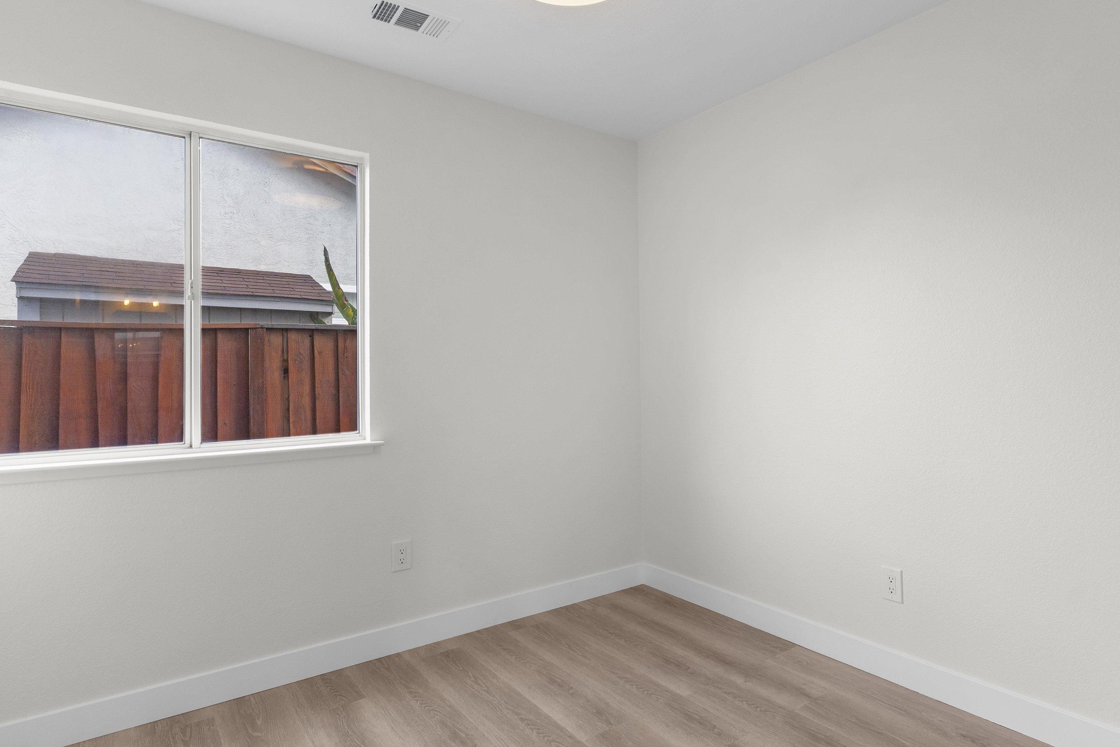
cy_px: 364
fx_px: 622
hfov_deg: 83.6
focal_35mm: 20
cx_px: 628
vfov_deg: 61.9
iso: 400
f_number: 6.3
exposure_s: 1/50
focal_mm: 17
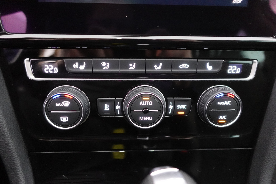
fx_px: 184
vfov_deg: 53.1
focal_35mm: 24
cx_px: 138
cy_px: 92
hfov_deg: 73.7
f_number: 1.8
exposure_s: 1/25
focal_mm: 9.4
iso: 3200
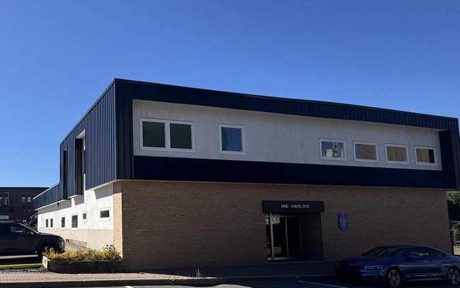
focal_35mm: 29
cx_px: 92
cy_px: 192
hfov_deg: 59.6
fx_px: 363
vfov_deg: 42.6
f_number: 2.2
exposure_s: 1/2083
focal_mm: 2.22
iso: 50
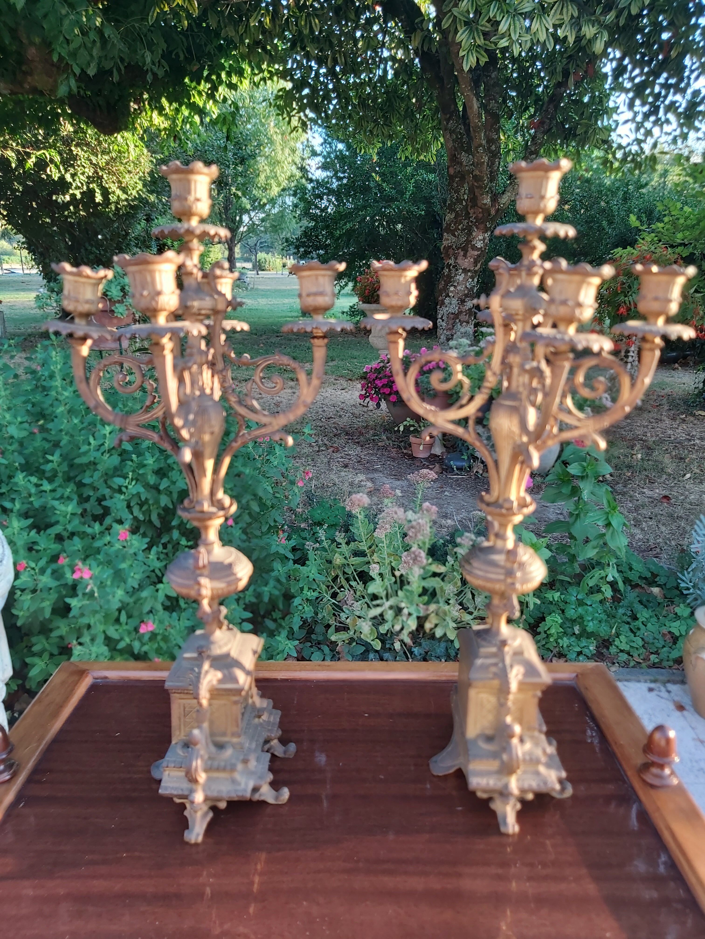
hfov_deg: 53.1
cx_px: 352
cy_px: 470
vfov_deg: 67.3
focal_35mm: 26
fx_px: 706
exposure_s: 1/100
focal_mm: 3.92
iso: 80
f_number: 1.7
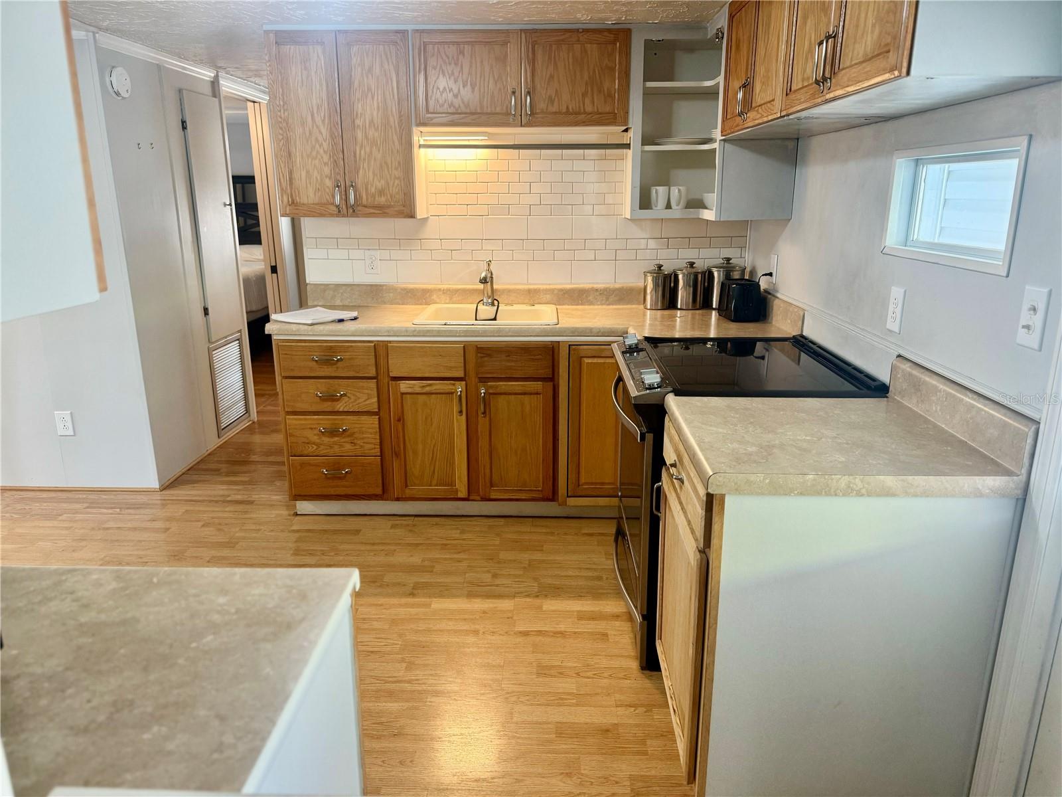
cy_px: 398
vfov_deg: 56.8
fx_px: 736
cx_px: 531
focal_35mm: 24
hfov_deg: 71.6
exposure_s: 1/60
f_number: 1.78
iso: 160
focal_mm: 6.76
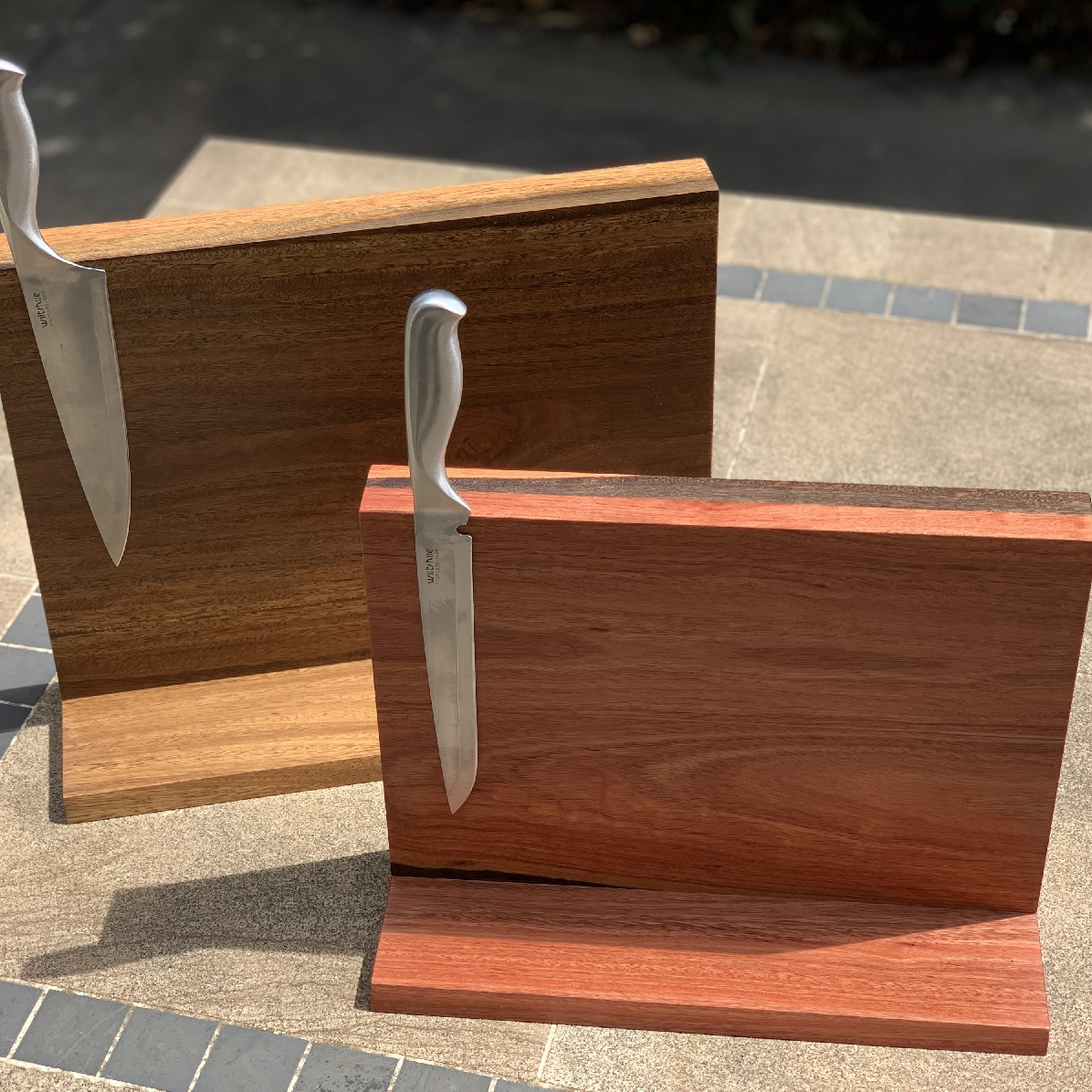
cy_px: 542
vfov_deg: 27.7
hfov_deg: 27.7
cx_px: 514
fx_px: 2213
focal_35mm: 62
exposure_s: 1/615
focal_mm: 6
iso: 16
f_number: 2.4
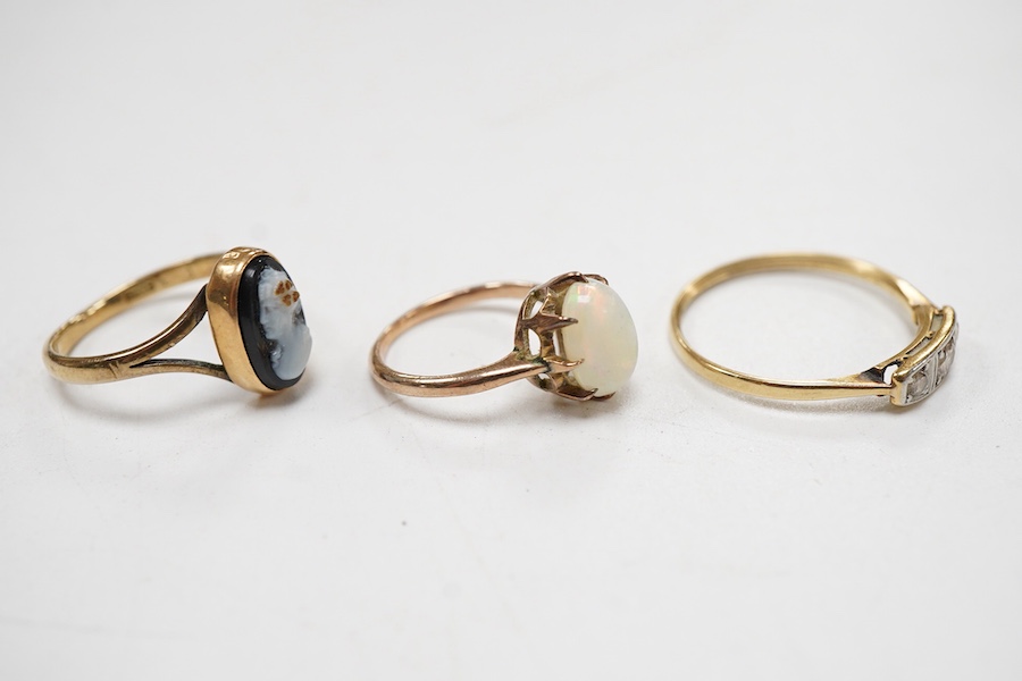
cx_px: 511
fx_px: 1277
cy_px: 340
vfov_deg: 29.9
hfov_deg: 43.6
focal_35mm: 45
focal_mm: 30
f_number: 11
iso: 1250
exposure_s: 1/125
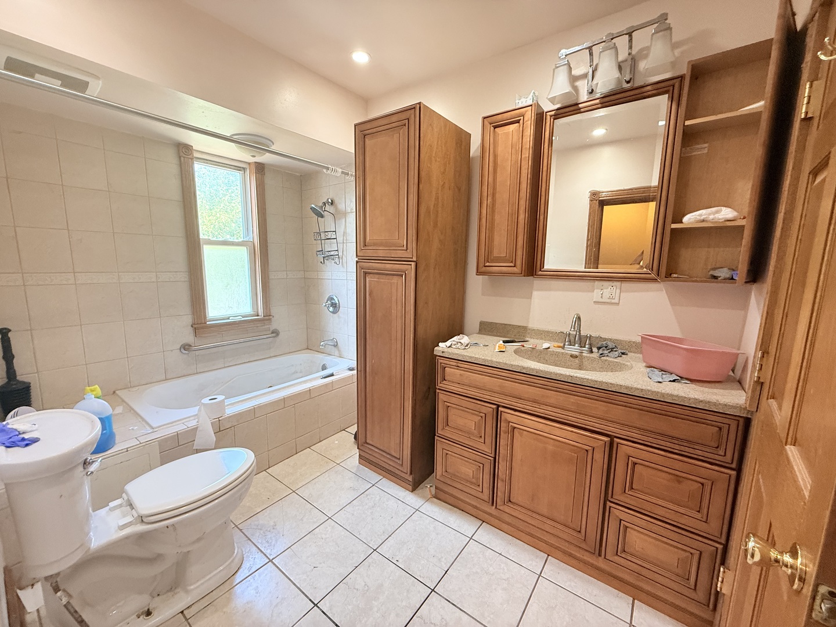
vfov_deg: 85.7
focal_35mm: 14
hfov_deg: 102.1
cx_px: 418
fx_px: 338
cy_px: 314
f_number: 2.2
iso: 400
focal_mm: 2.22
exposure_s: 1/60
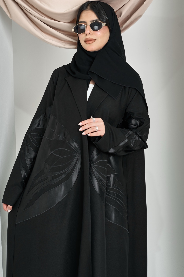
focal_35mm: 85
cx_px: 92
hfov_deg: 16.1
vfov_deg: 23.9
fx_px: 651
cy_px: 138
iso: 100
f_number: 6.3
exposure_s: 1/125
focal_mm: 85
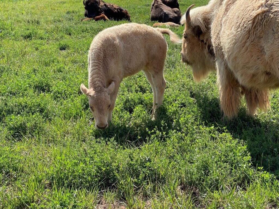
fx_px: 516
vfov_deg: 22.9
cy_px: 104
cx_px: 140
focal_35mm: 64
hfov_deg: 30.3
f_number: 2.2
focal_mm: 7.5
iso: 20
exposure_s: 1/573
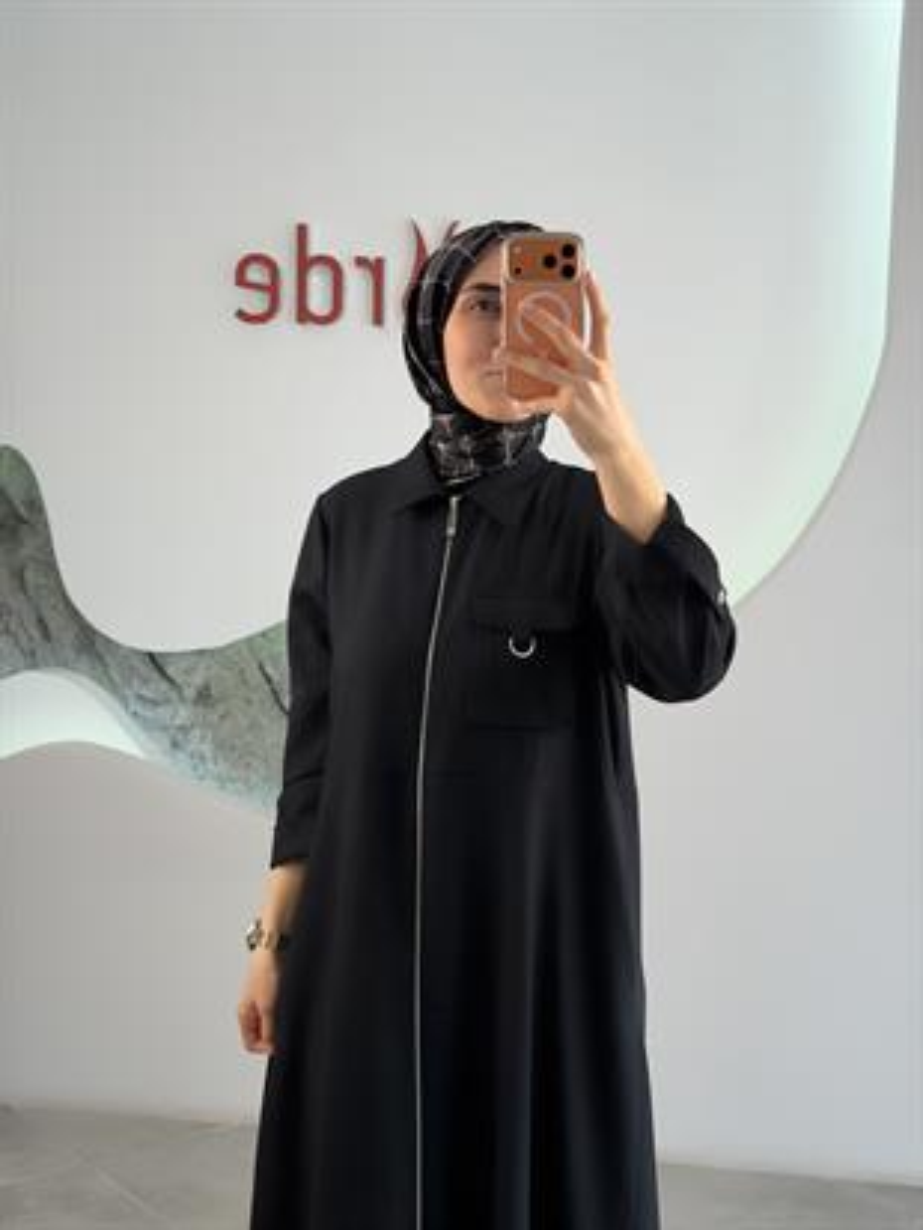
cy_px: 615
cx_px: 462
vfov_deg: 39.6
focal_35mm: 48
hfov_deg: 30.3
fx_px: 1706
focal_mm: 6.76
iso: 50
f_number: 1.78
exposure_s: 1/142
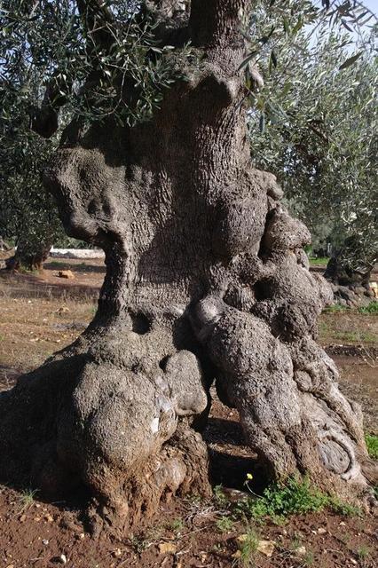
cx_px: 189
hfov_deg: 36.8
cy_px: 284
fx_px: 568
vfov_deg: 53.2
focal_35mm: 36
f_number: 5.6
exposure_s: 1/200
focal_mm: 24
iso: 100
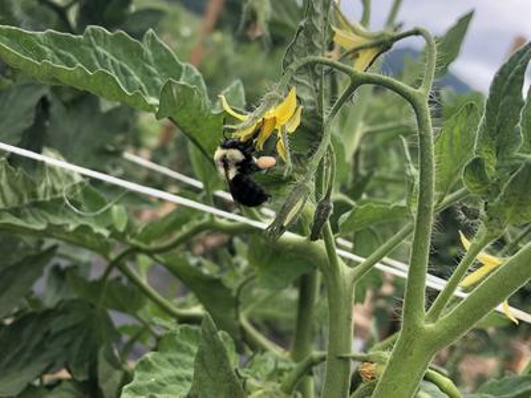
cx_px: 266
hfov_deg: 63.4
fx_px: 430
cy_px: 199
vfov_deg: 49.7
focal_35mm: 28
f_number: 1.8
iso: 20
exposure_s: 1/565
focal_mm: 3.99
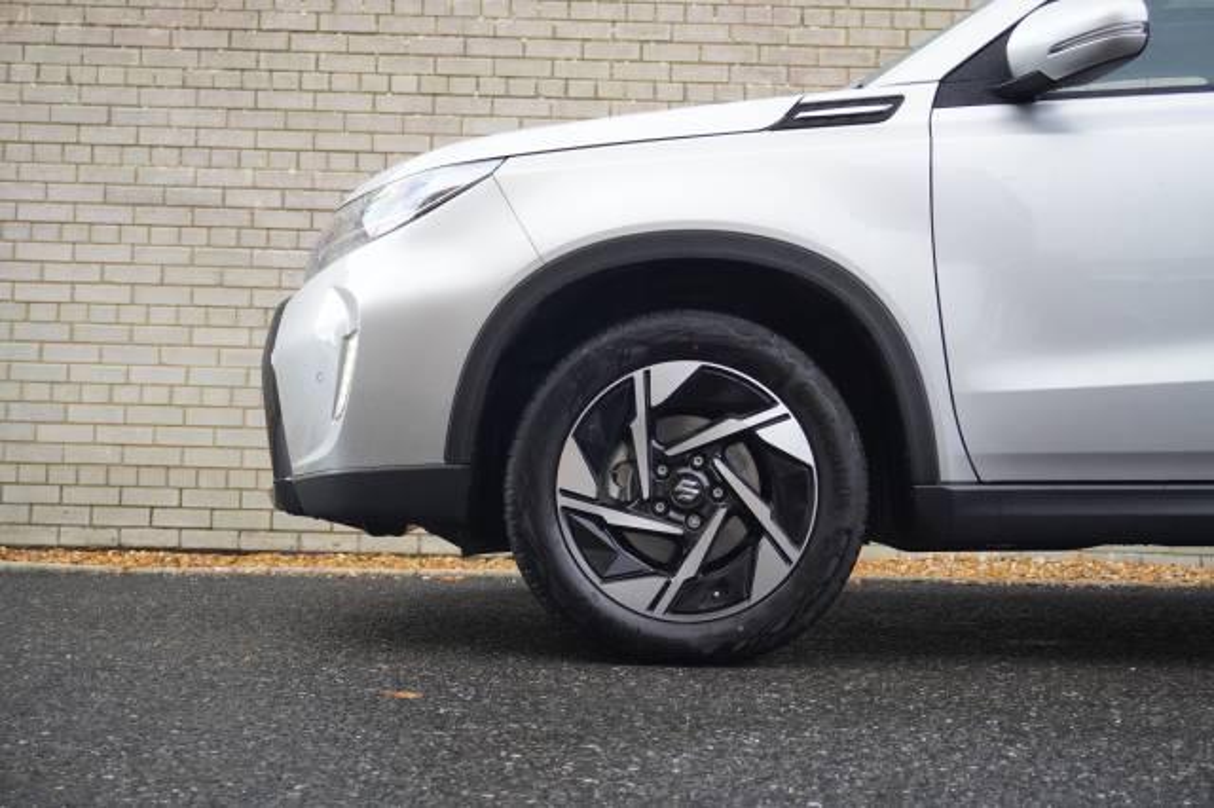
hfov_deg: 45.0
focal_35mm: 44
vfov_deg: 30.8
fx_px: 1466
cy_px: 404
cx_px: 607
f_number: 4.5
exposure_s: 1/160
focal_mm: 29
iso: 1000
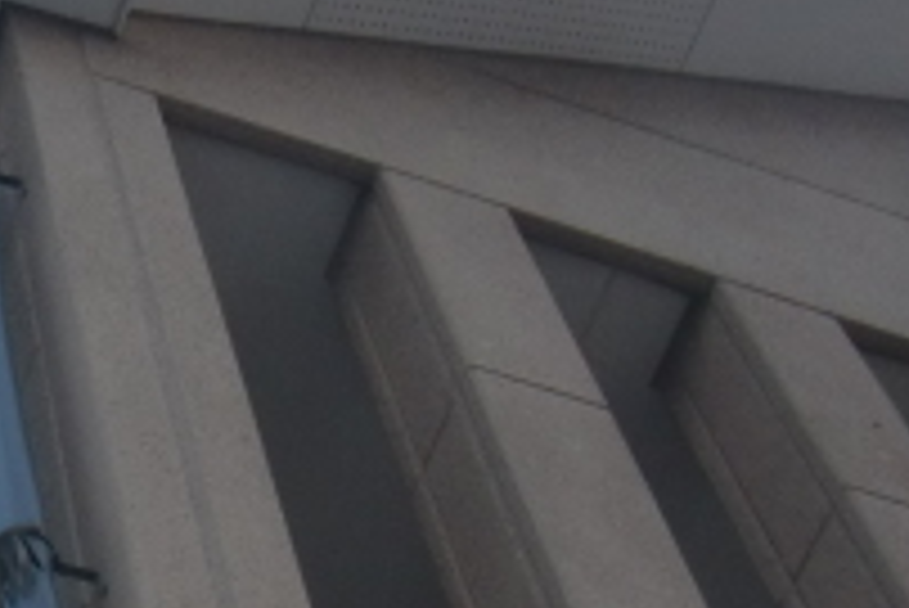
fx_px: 3158
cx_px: -302
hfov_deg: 15.5
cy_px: 752
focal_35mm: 125
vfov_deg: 10.8
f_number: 3.9
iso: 64
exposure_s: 1/250
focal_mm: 6.66
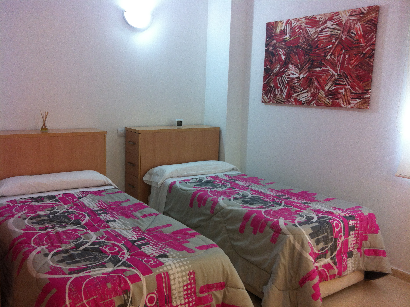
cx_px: 205
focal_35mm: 35
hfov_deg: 52.7
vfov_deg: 40.6
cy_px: 154
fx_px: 414
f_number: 2.8
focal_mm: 3.85
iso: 100
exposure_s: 1/17
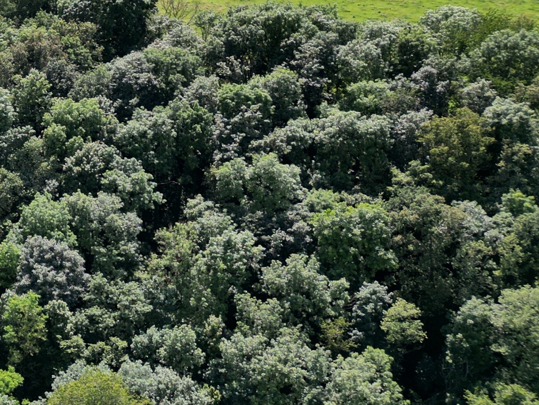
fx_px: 950
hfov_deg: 27.3
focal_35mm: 61
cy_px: 77
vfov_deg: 23.7
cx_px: -133
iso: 100
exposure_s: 1/2500
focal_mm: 6.72
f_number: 1.7
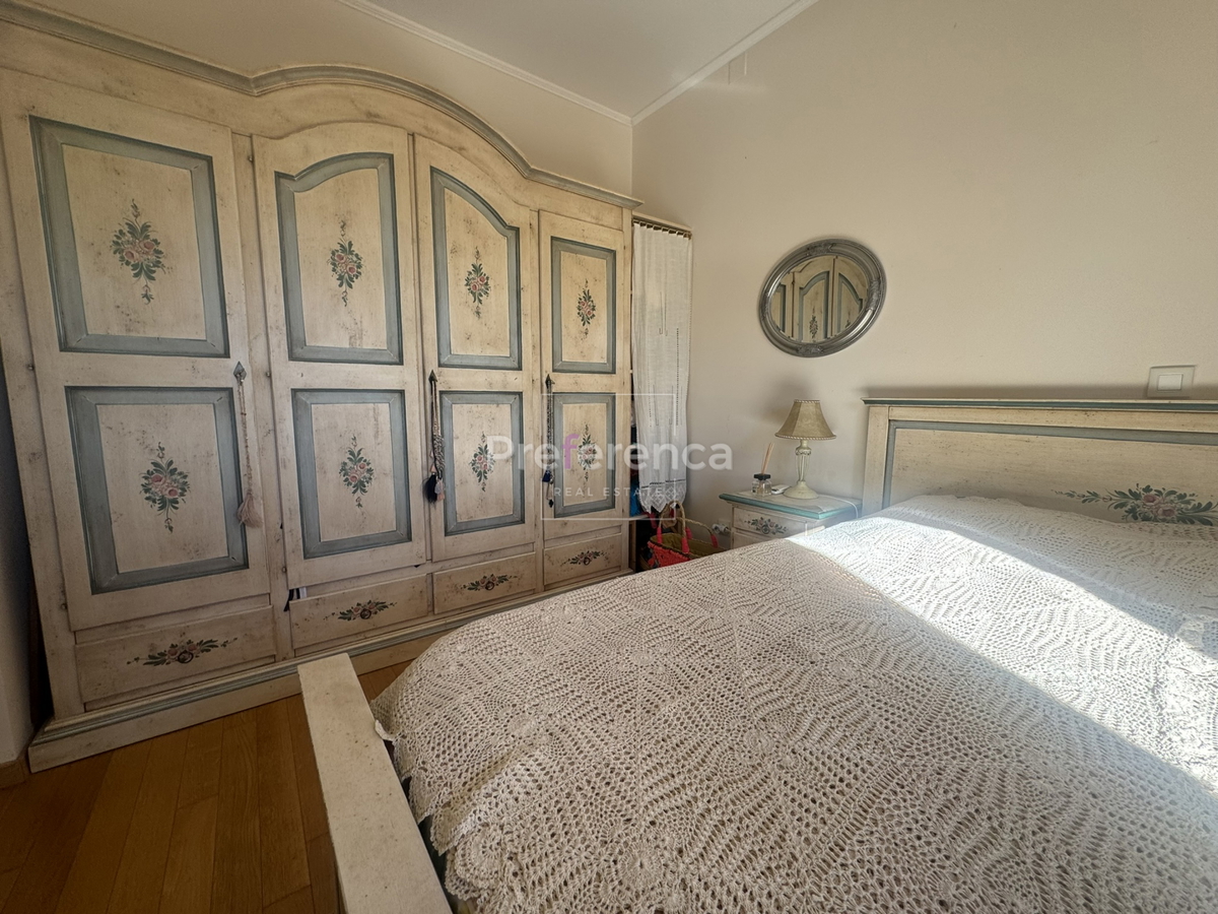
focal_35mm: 14
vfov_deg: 85.7
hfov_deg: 102.1
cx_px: 609
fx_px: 493
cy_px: 457
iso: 40
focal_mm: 2.22
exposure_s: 1/99
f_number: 2.2
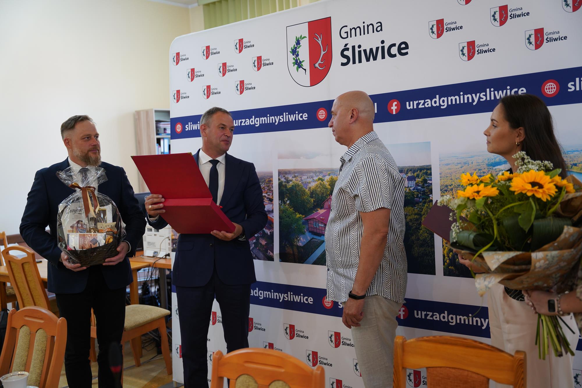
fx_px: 631
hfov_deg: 49.5
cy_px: 194
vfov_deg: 34.2
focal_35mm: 39
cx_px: 291
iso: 800
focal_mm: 39
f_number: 3.2
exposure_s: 1/60
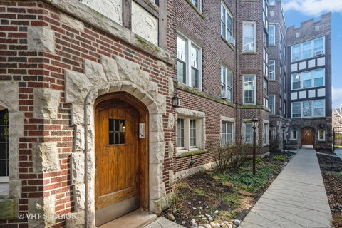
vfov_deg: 73.7
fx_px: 152
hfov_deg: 96.7
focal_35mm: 16
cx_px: 171
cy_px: 114
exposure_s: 1/200
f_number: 8
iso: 320
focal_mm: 16
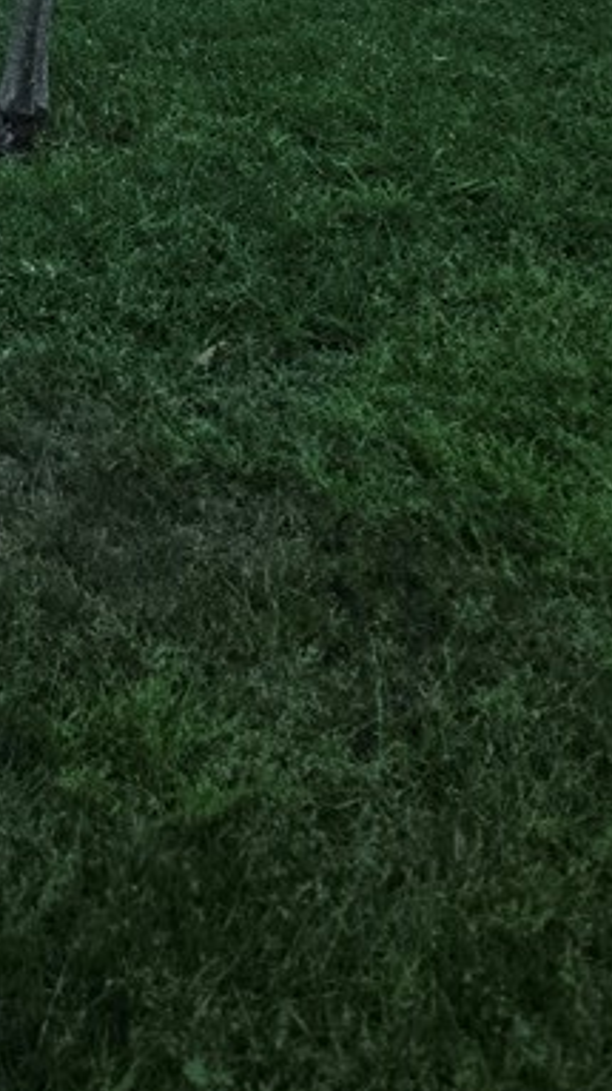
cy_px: -325
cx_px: -228
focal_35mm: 67
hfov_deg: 16.7
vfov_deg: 26.6
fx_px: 1936
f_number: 1.8
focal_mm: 5.4
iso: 100
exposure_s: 1/2000
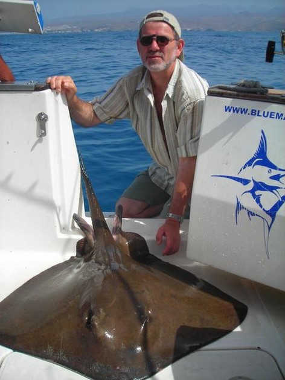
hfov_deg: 37.7
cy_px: 190
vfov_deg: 49.0
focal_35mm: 38
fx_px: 417
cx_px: 142
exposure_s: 1/192
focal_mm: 6.3
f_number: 6.4
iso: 50
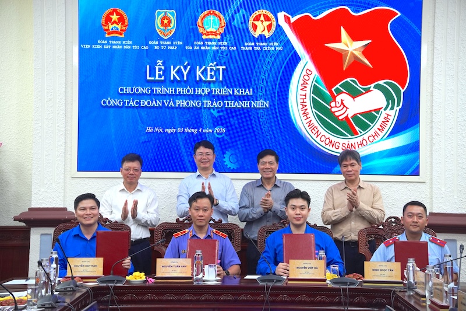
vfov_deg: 18.2
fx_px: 971
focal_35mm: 75
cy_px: 156
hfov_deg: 27.0
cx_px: 233
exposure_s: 1/160
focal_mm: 50
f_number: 4
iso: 800
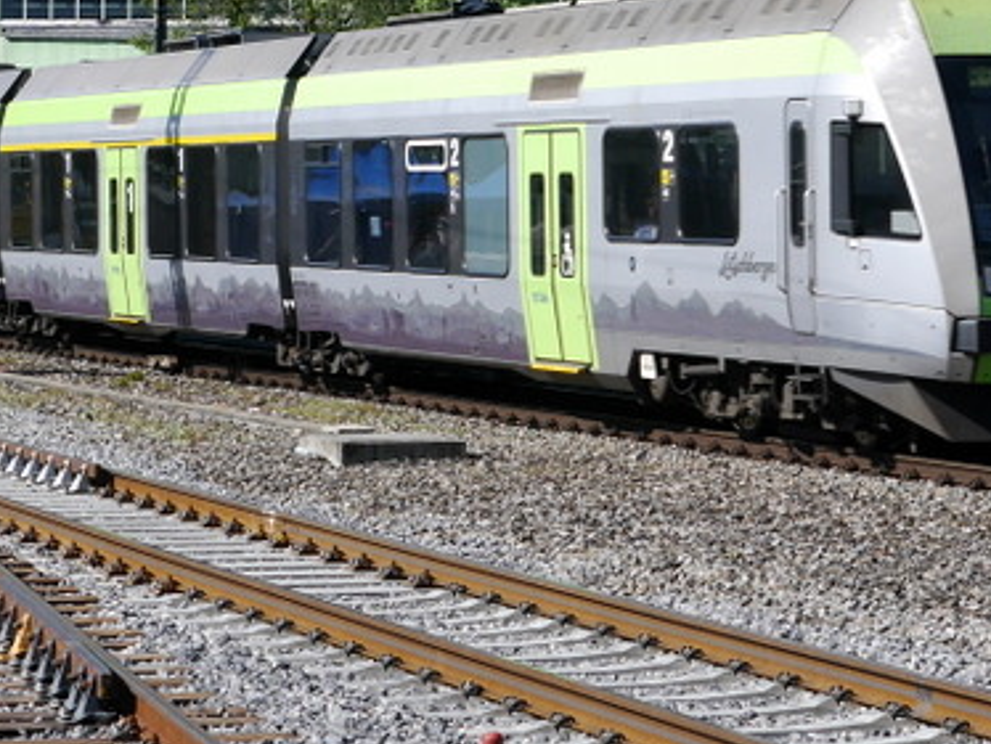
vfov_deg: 10.1
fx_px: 4211
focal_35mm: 147
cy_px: 68
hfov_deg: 13.4
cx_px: 517
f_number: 8
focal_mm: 25
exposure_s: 1/320
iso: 160
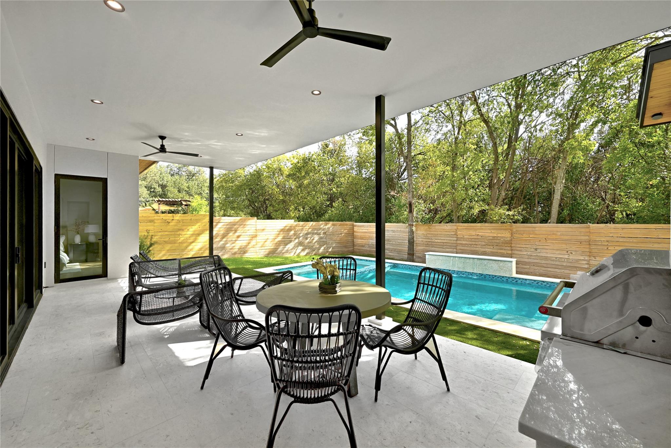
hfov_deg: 104.2
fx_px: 261
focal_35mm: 14
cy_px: 224
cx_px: 336
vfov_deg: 81.2
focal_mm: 14
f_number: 10
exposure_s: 1/125
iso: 400
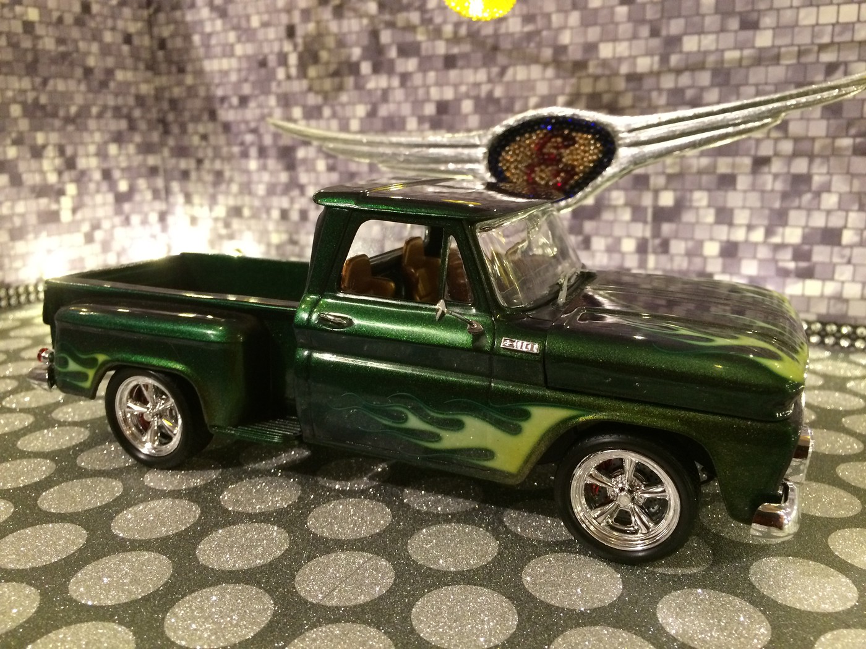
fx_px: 726
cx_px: 433
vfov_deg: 48.2
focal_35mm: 29
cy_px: 324
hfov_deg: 61.7
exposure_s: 1/24
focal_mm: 4.15
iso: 320
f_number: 2.2
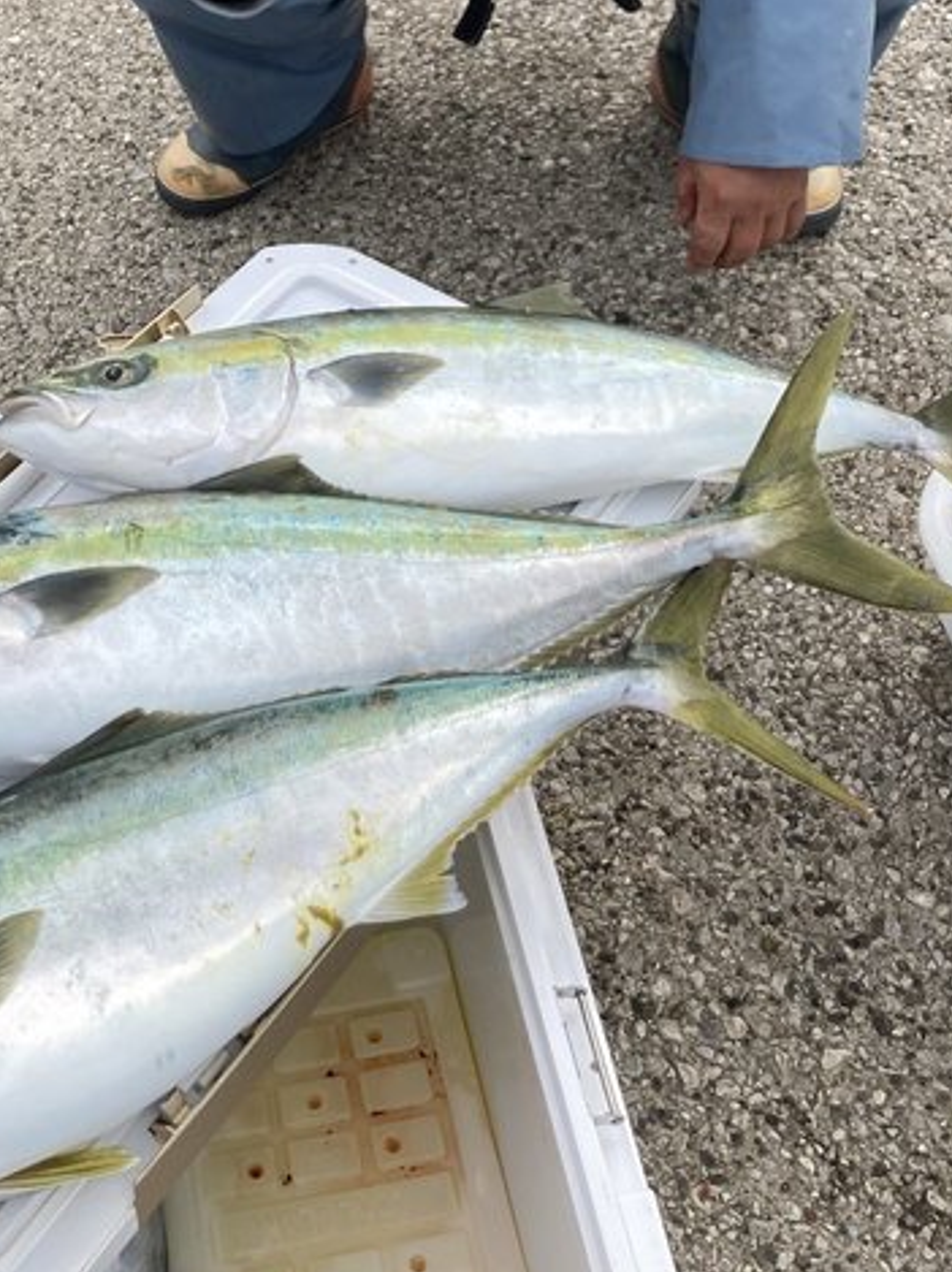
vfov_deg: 36.2
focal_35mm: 51
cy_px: 241
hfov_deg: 28.0
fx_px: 1873
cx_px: 209
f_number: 1.8
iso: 20
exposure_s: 1/516
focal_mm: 3.99
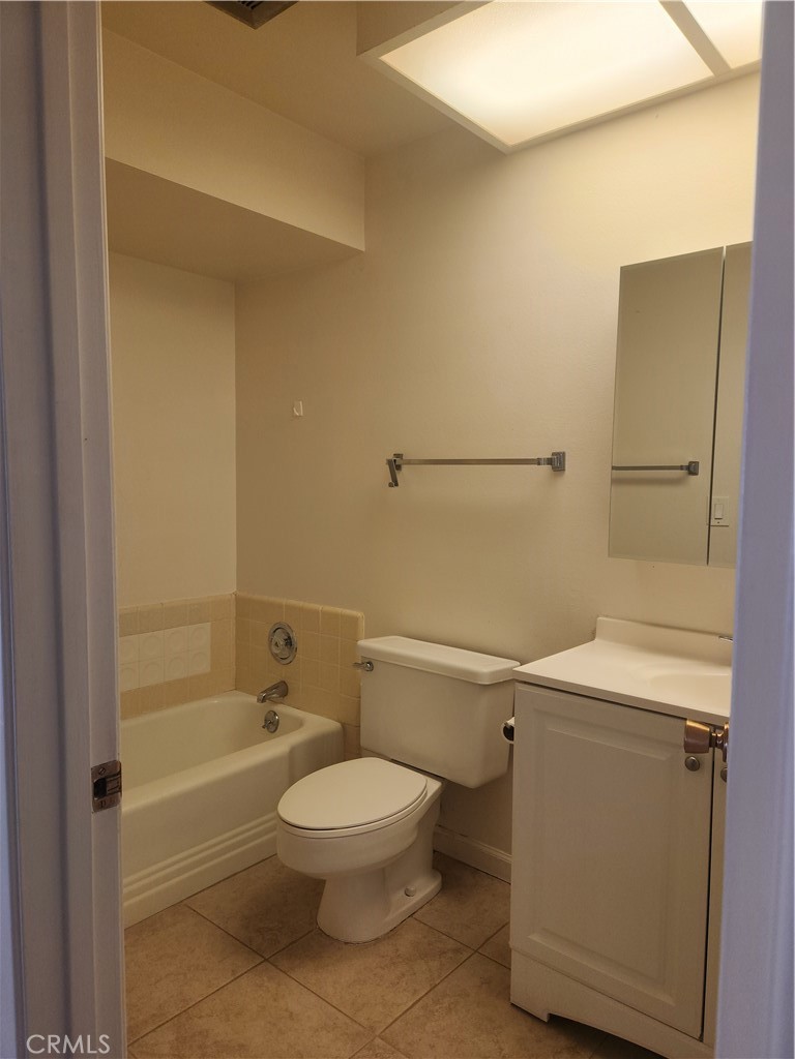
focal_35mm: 23
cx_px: 398
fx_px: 704
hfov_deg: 58.9
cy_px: 530
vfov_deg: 73.9
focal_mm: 5.4
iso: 40
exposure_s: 1/60
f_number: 1.8
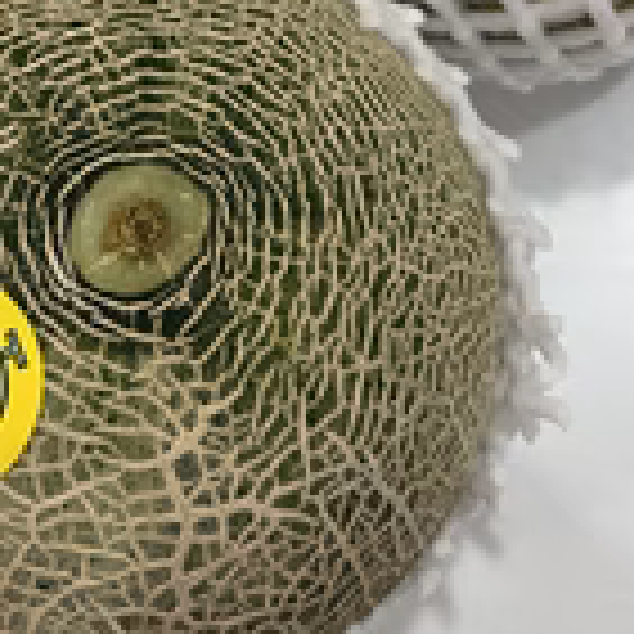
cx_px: 117
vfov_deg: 25.2
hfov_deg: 26.0
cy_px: -4
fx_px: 1347
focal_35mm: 65
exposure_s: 1/121
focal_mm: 5.7
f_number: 1.5
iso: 125
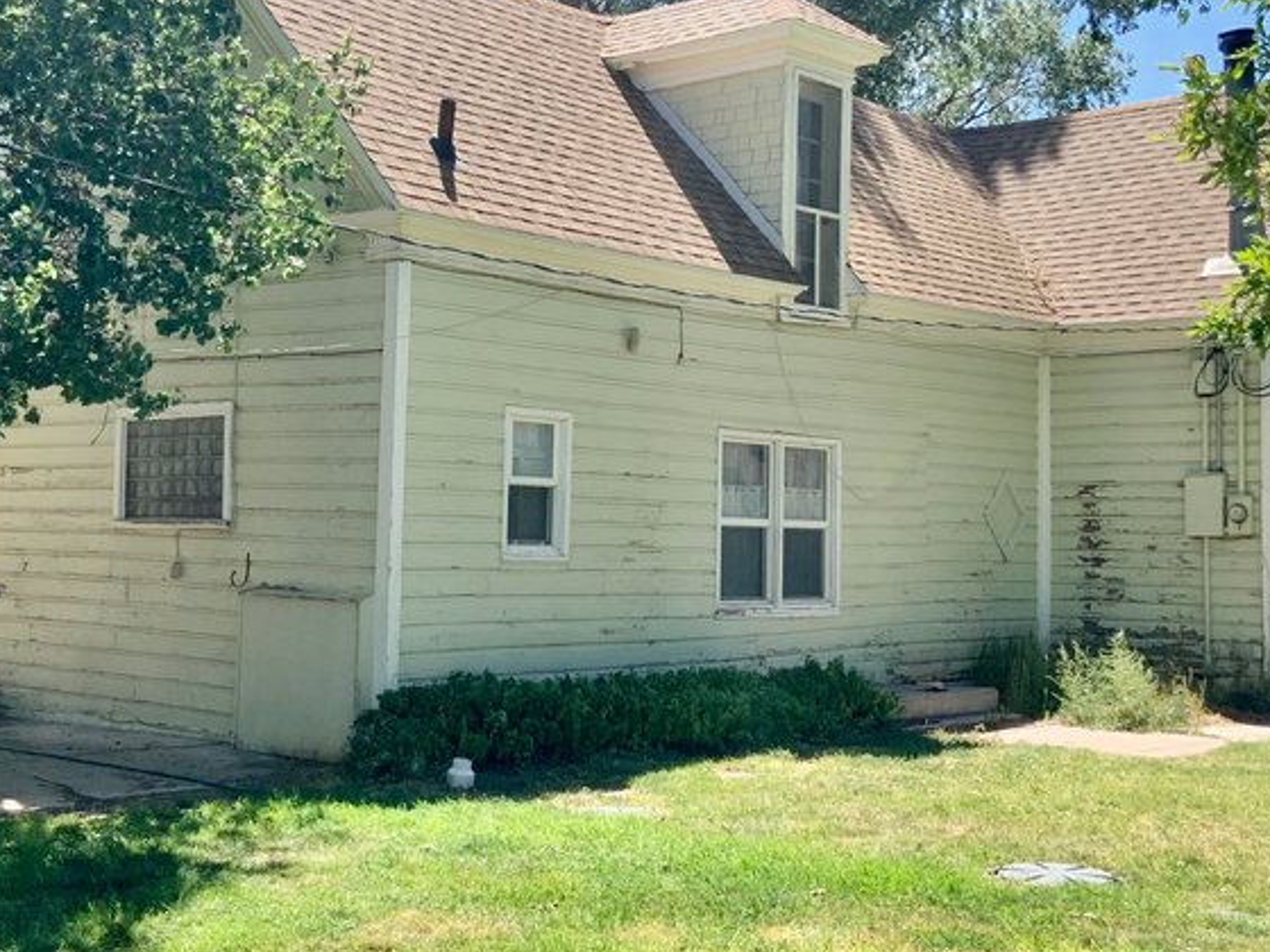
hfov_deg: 36.1
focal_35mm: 53
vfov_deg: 27.5
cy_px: 483
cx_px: 560
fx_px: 1944
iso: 16
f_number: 1.8
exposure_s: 1/898
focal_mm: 3
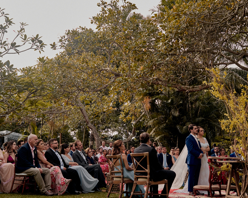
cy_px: 88
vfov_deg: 32.1
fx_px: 345
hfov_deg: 39.5
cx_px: 127
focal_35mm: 47
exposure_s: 1/200
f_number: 5
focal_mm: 35
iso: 200
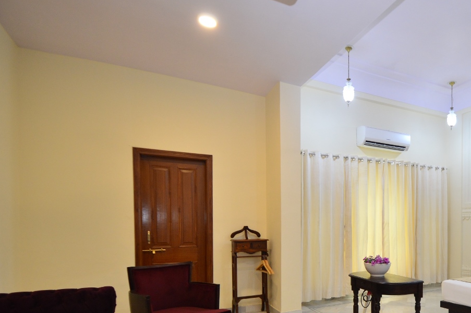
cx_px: 358
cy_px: 224
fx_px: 314
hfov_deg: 68.6
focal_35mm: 24
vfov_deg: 51.4
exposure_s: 1/25
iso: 400
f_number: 3.5
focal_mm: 10
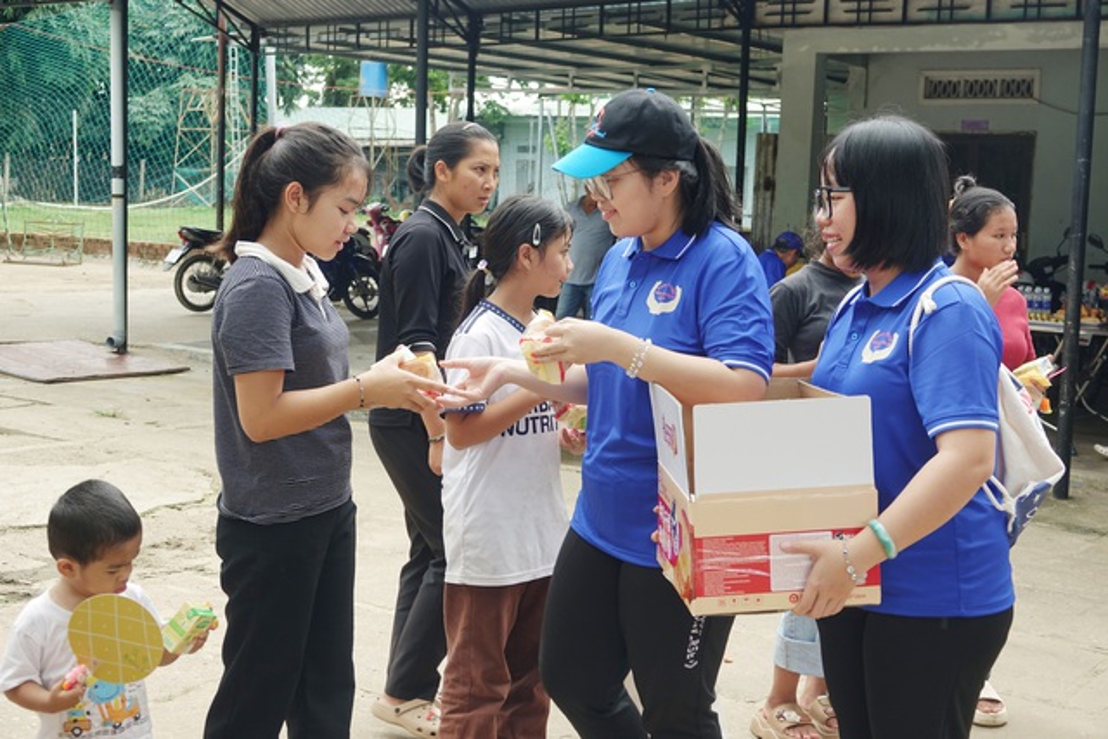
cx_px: 554
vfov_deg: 29.3
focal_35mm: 46
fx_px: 1416
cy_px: 370
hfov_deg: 42.7
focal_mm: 16.92
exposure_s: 1/200
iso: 100
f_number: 3.2
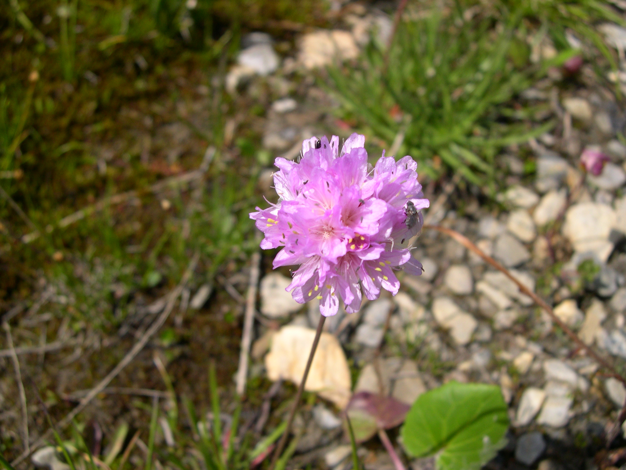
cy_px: 235
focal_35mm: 38
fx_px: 687
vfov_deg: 37.7
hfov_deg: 49.0
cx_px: 313
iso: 100
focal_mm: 8
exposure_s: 1/201
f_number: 7.6
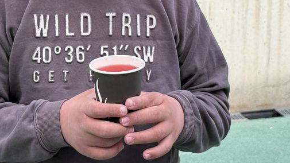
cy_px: -3
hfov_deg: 24.4
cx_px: 111
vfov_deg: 13.7
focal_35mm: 87
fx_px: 669
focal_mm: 6.76
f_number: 1.78
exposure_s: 1/2342
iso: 64
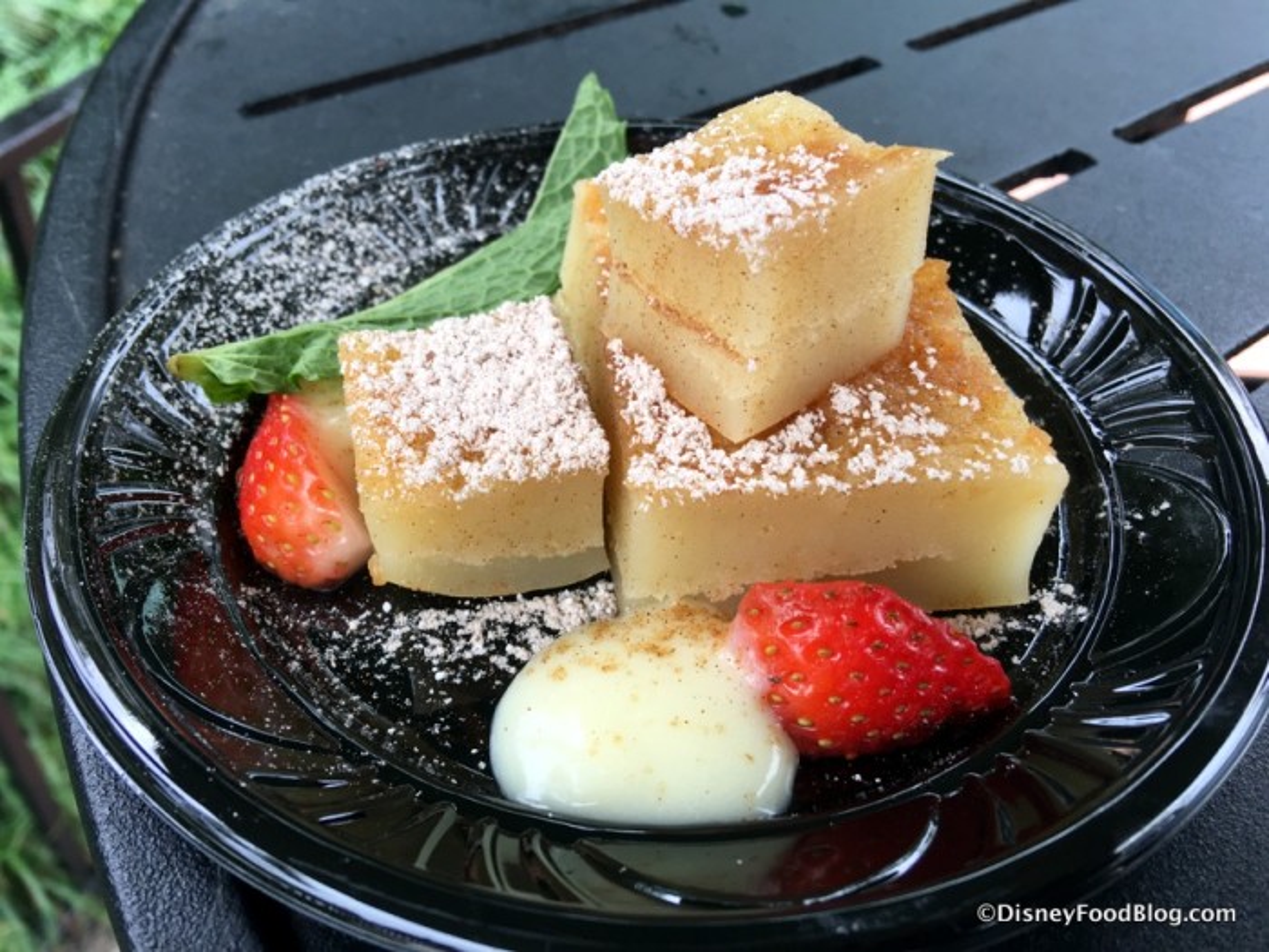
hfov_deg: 61.7
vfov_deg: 48.2
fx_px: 1063
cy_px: 476
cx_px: 634
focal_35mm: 29
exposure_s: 1/120
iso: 40
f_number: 2.2
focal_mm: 4.15
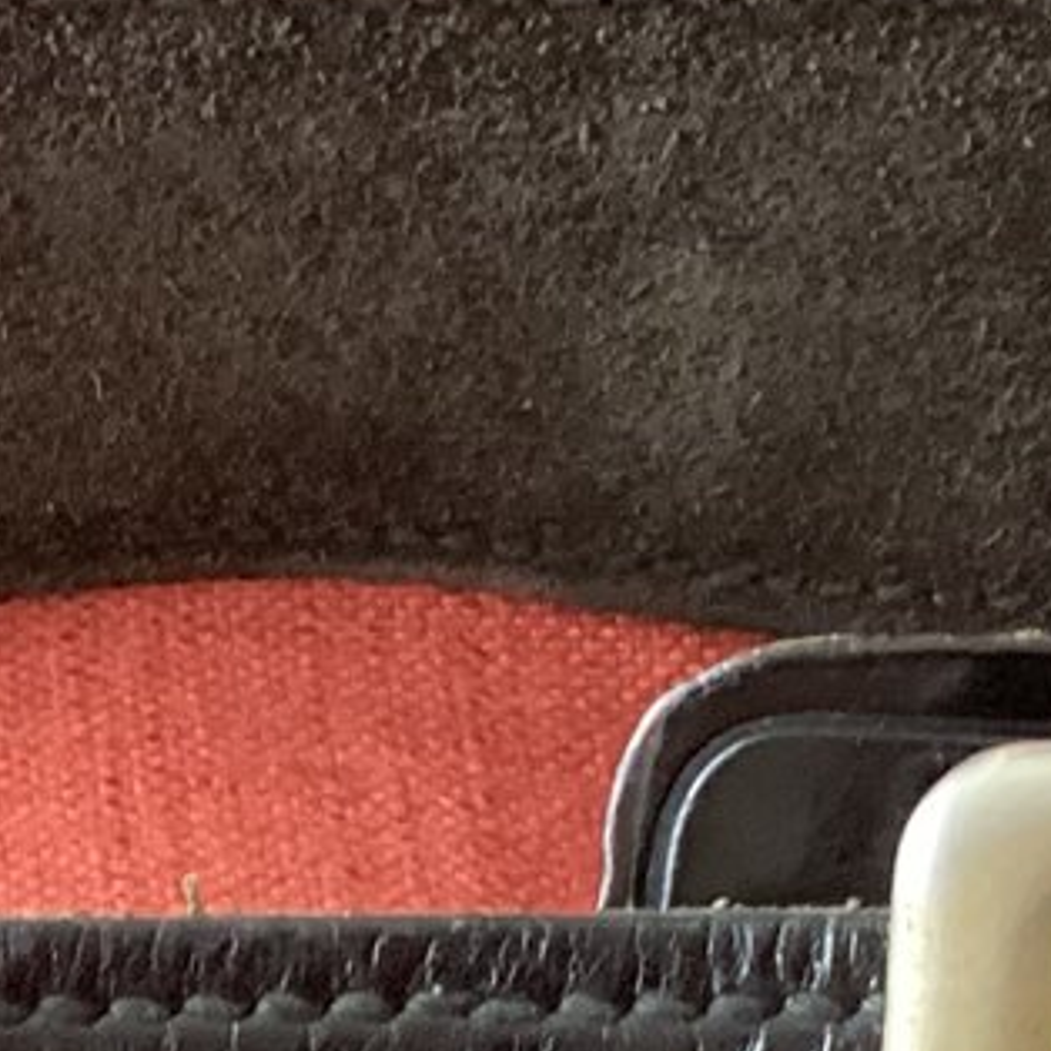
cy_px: 1809
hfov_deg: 12.7
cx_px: -387
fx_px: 4534
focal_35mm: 132
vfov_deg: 12.3
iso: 500
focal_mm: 3.3
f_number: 2.4
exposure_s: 1/30
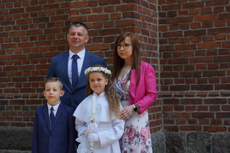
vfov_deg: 20.6
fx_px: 422
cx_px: 115
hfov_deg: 30.5
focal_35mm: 66
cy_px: 76
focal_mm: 66
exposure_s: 1/200
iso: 100
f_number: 5.6
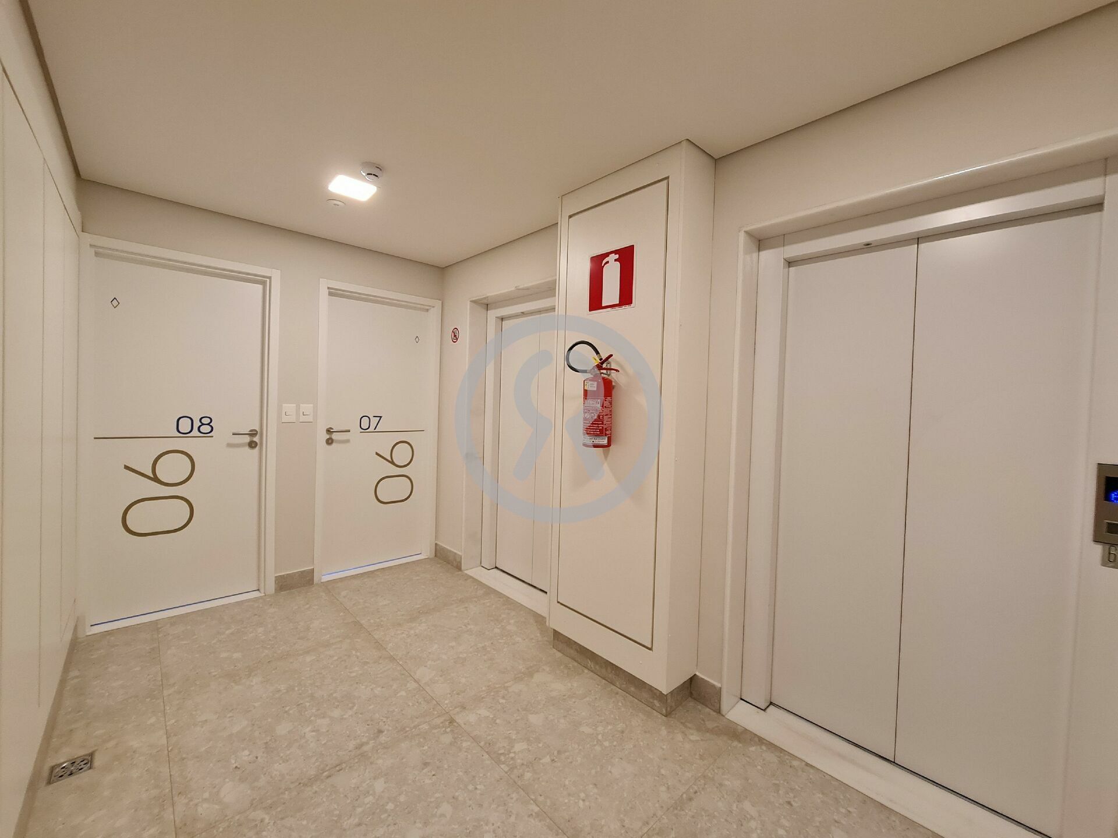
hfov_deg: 106.2
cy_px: 419
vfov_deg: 89.9
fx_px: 420
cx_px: 559
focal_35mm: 13
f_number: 2.2
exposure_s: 1/60
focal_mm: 2.2
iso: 250
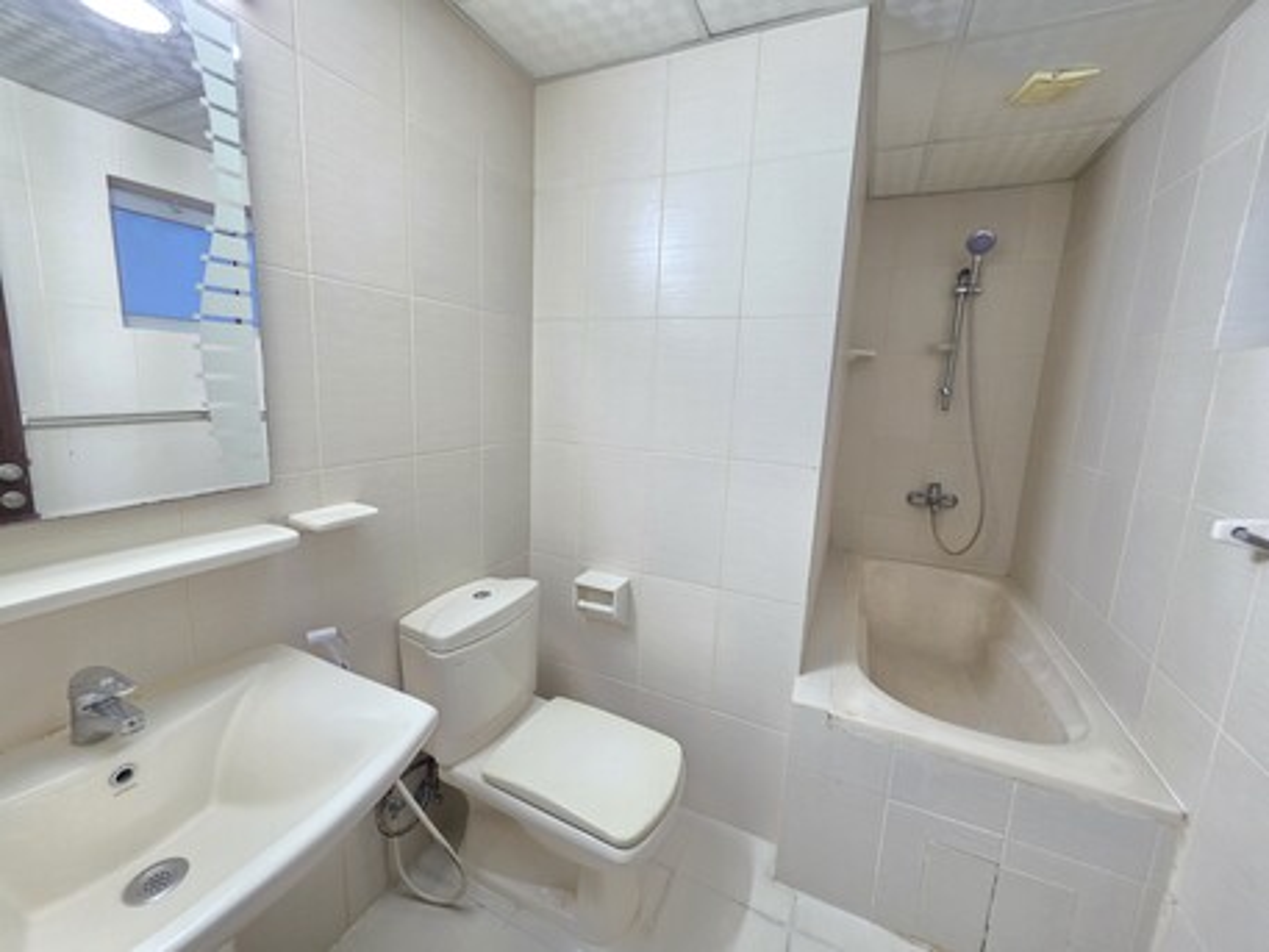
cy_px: 476
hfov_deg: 106.2
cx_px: 634
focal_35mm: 13
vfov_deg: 89.9
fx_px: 477
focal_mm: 2.2
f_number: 1.9
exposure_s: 1/50
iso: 320
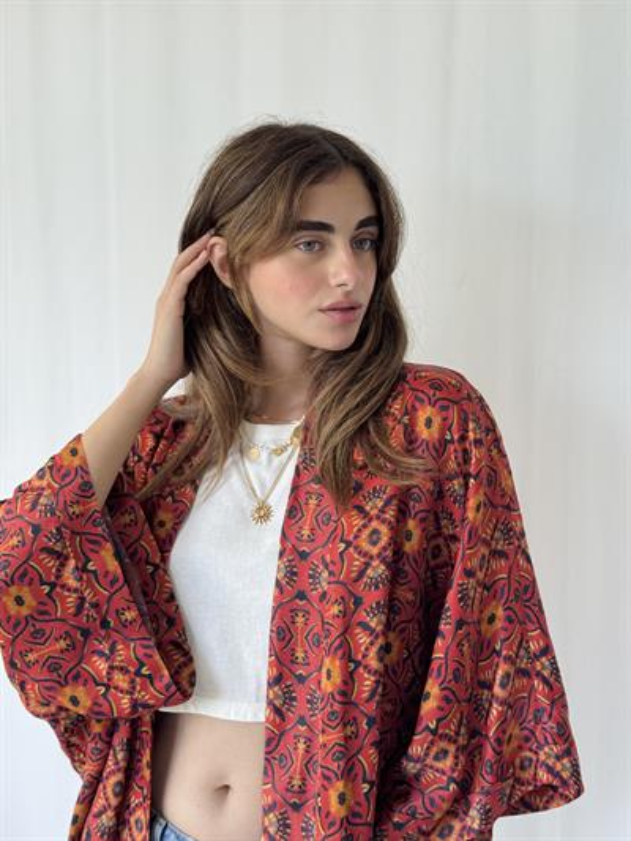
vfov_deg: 39.6
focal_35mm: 48
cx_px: 316
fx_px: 1166
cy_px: 420
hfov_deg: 30.3
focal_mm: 6.76
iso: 80
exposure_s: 1/127
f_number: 1.78
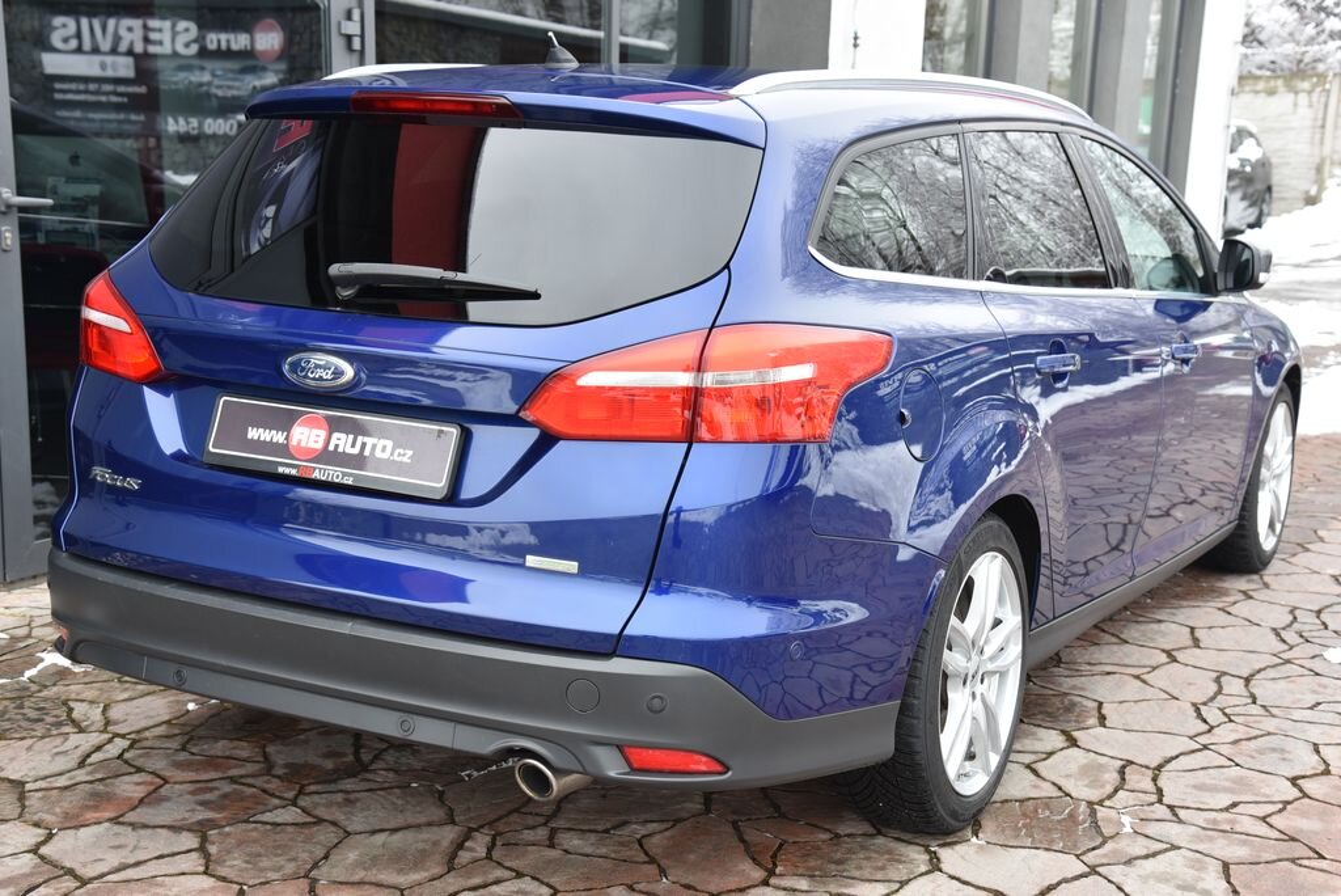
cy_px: 448
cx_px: 670
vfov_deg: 28.1
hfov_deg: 41.1
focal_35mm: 48
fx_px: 1789
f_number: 6.3
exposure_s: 1/160
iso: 500
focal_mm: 48
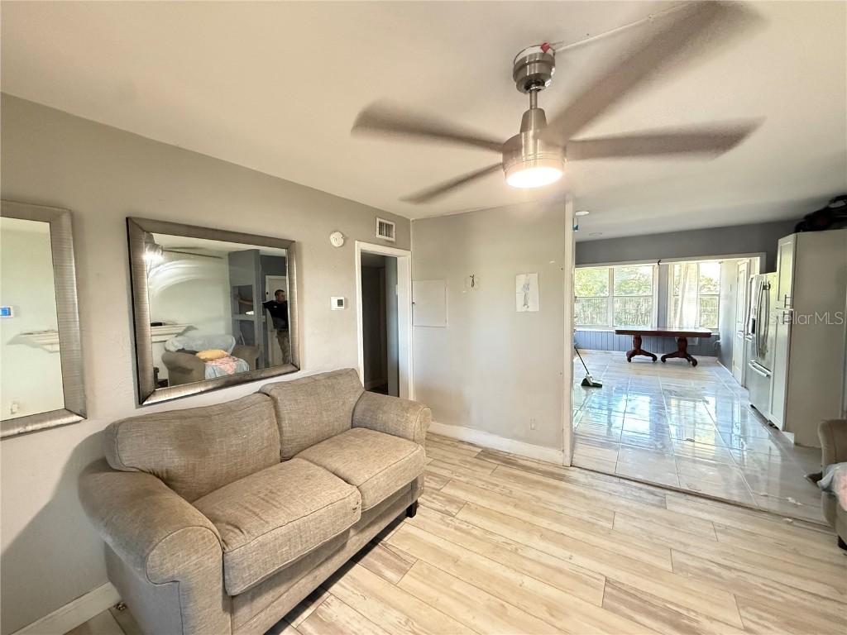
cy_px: 318
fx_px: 343
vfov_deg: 85.7
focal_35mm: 14
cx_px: 424
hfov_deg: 102.1
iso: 800
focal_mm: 2.22
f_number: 2.2
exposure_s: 1/60
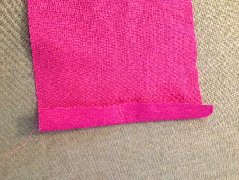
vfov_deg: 40.7
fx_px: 242
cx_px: 120
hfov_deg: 52.6
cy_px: 90
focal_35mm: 35
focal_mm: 4.28
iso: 640
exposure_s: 1/15
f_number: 2.4
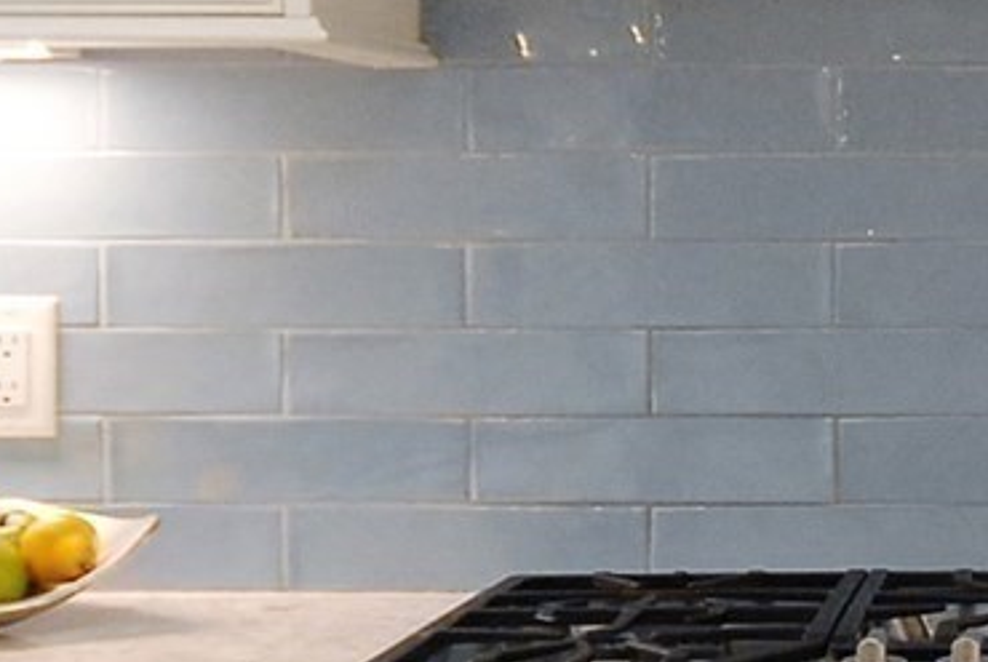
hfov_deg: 22.8
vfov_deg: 16.5
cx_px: 1122
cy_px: 455
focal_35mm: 83
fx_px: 2282
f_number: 5
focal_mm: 10
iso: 640
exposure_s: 1/60
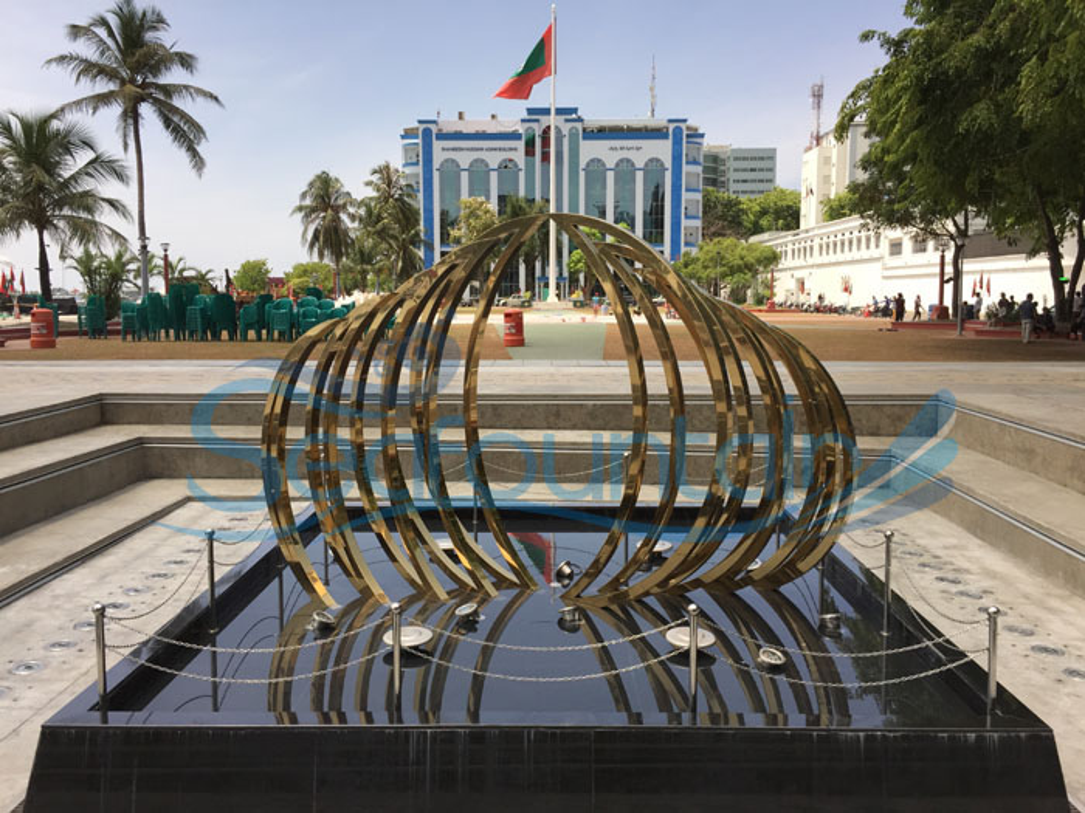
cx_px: 542
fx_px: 909
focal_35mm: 29
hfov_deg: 61.7
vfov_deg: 48.2
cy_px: 406
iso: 32
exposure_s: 1/159
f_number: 2.2
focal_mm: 4.15
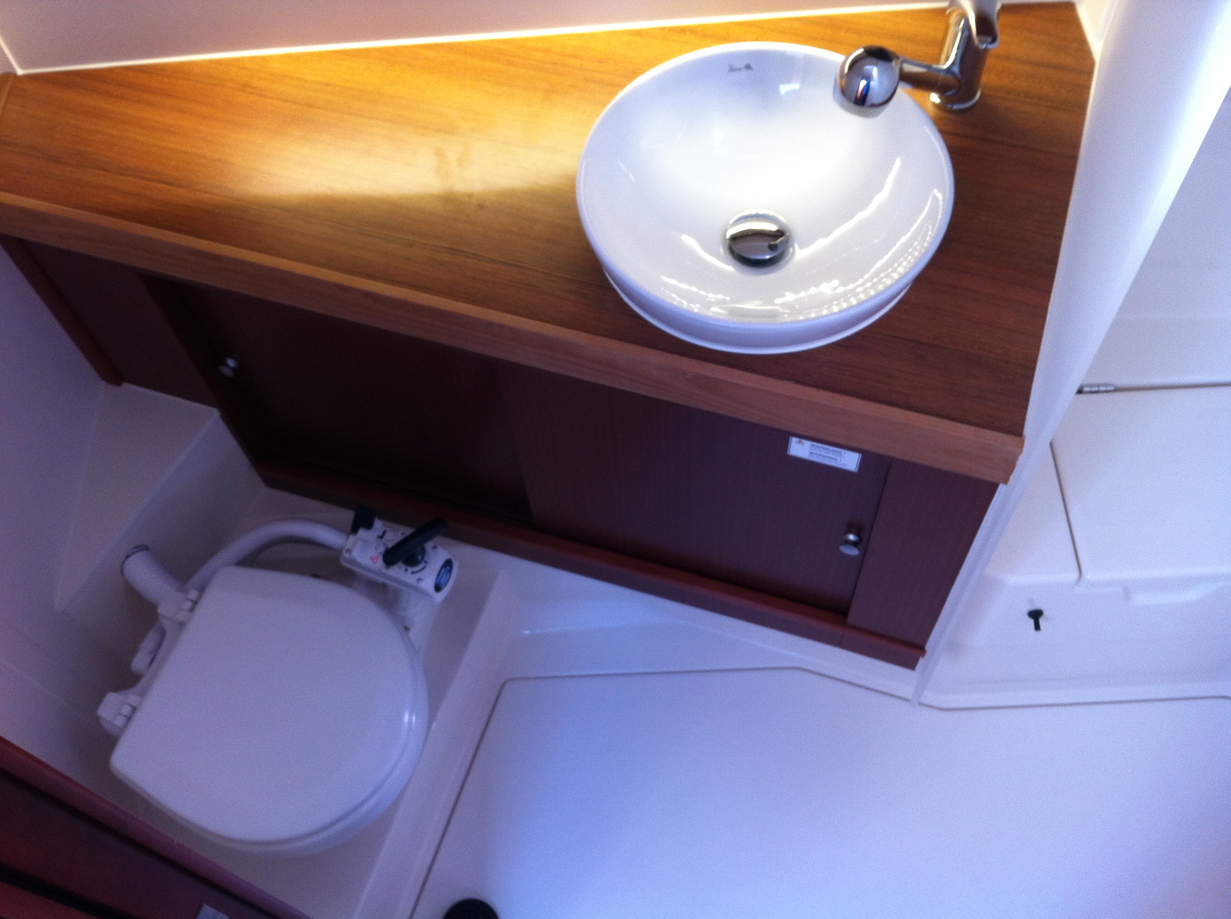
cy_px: 460
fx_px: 1243
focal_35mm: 35
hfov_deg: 52.7
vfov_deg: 40.6
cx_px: 616
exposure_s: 1/17
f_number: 2.8
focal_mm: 3.85
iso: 100
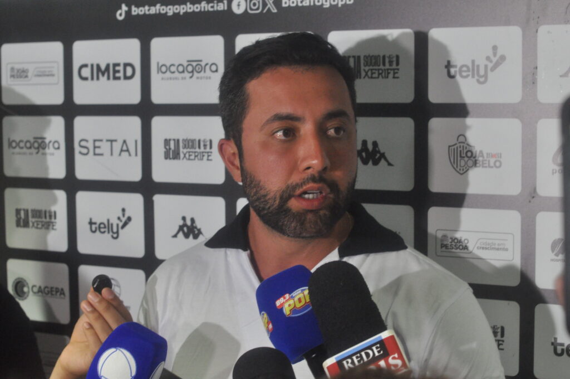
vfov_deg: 18.1
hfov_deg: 27.0
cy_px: 190
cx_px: 285
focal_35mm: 75
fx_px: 1186
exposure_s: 1/125
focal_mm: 50
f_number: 5.6
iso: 2000
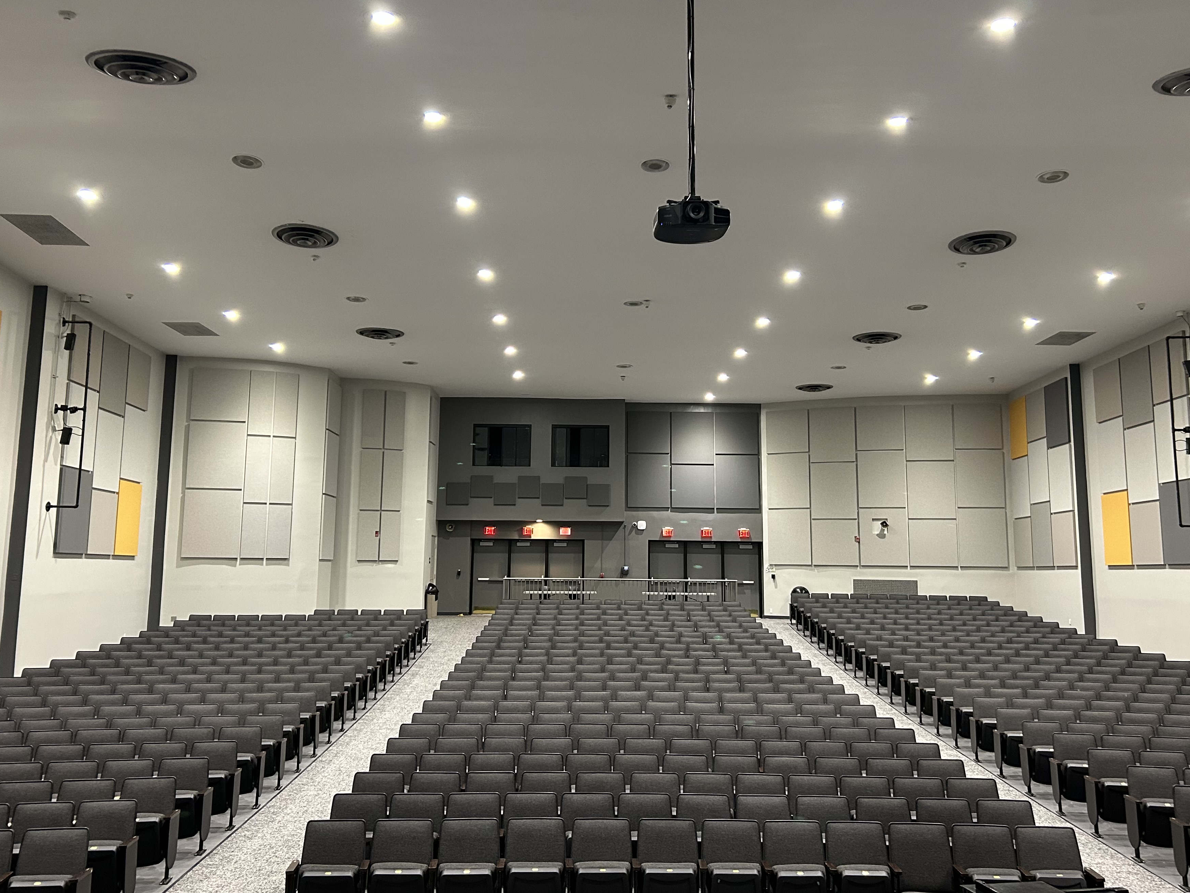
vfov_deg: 46.8
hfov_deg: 60.0
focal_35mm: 30
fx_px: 1031
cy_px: 435
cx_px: 592
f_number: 1.5
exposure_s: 1/60
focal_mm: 5.7
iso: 320
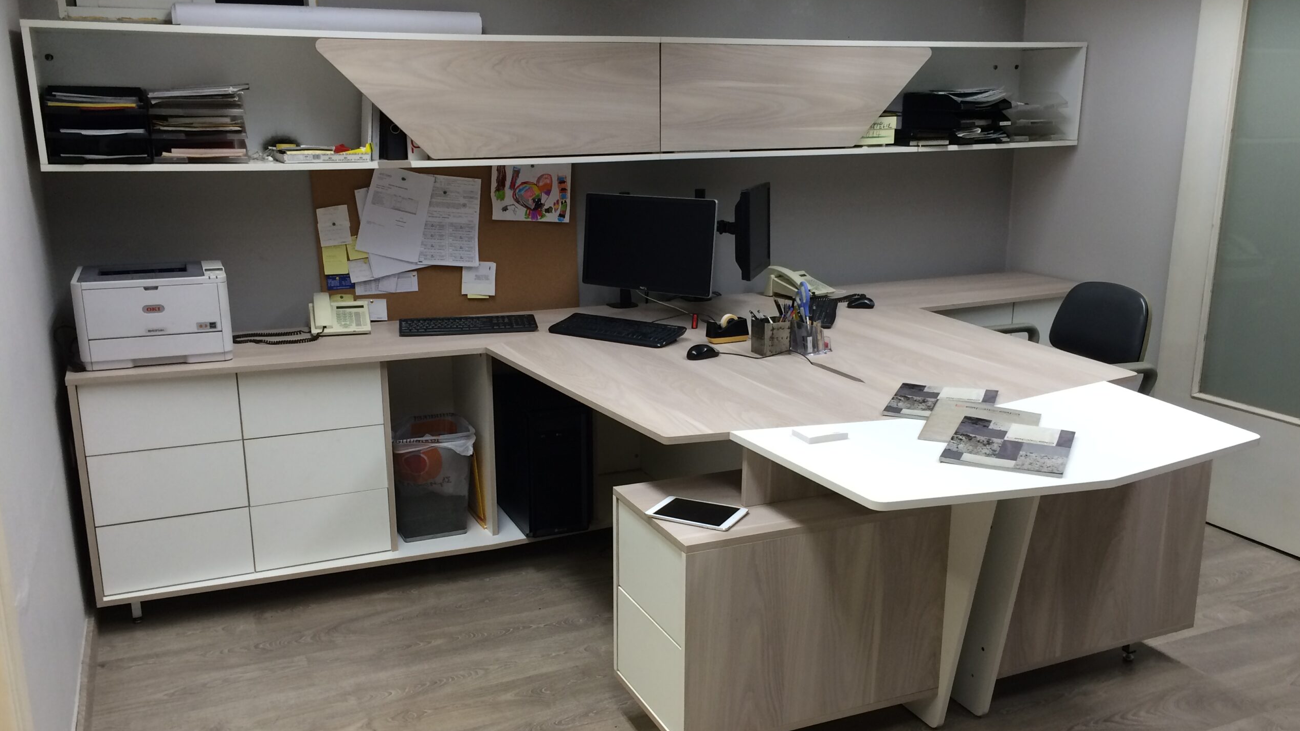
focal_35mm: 32
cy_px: 405
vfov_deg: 36.6
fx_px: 1103
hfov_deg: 61.0
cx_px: 657
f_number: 2.2
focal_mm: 4.15
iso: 64
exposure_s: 1/33
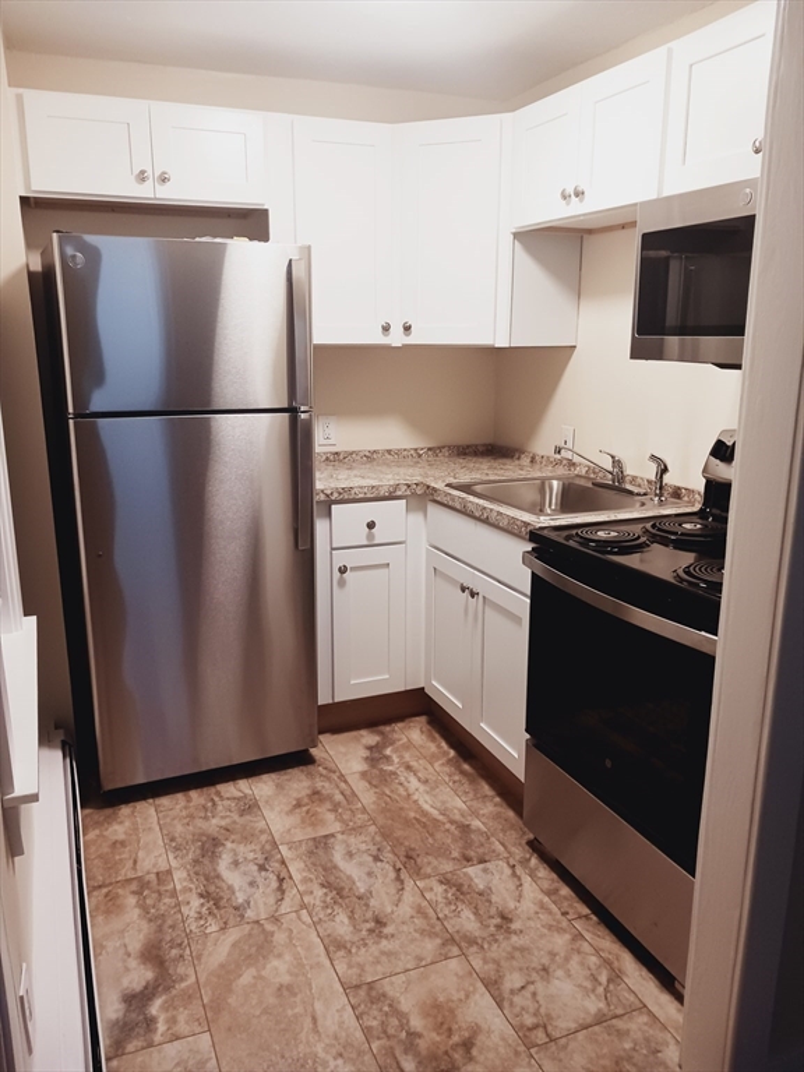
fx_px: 836
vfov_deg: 65.3
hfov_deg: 51.4
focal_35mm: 27
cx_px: 402
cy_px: 536
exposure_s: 1/30
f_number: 1.8
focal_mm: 4
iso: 250
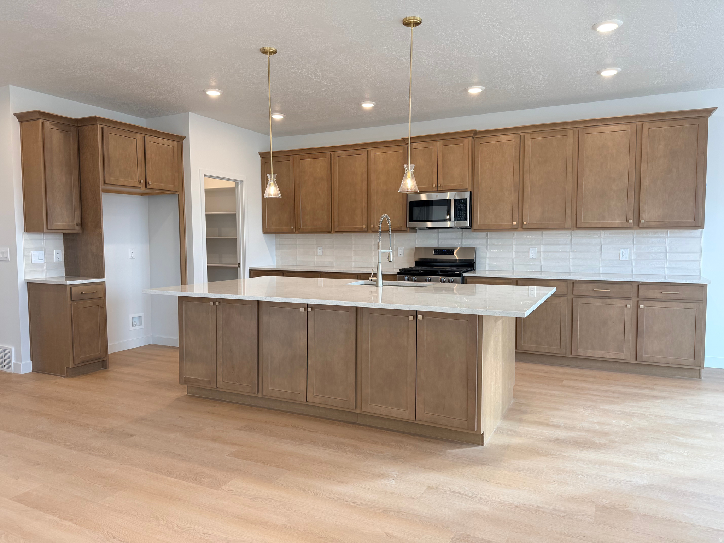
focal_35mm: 24
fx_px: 502
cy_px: 272
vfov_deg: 56.8
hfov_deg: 71.6
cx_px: 362
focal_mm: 6.76
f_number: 1.78
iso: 80
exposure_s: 1/125
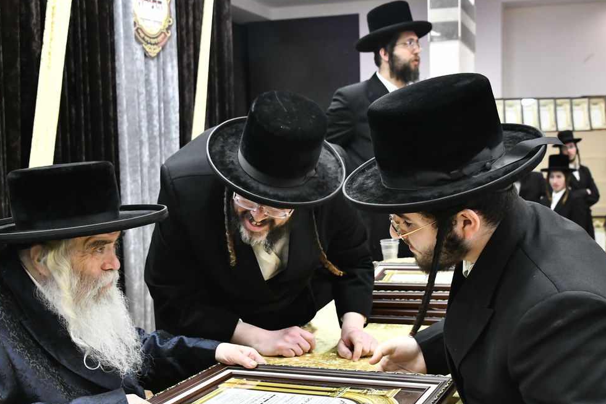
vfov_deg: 26.9
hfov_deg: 39.6
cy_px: 251
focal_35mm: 50
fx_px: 841
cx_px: 296
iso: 2500
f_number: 5.6
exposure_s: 1/200
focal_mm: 35
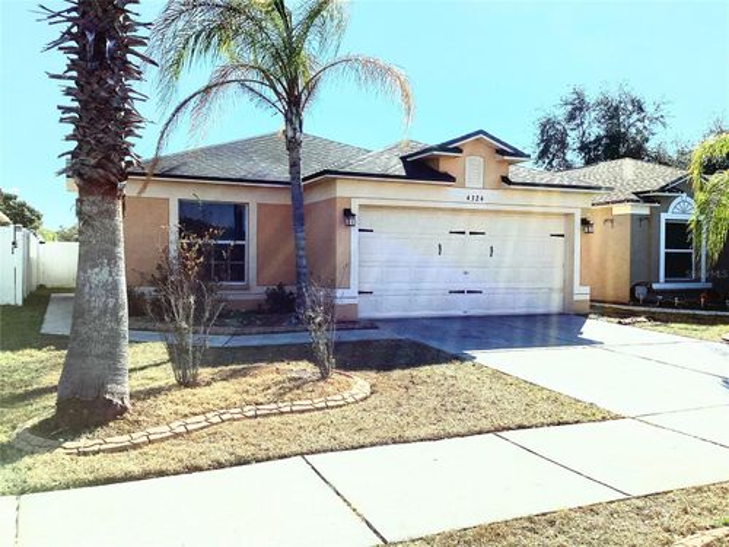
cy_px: 274
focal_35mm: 31
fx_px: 653
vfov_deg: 45.4
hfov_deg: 58.4
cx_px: 364
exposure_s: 1/1852
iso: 25
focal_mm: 3.3
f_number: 2.4
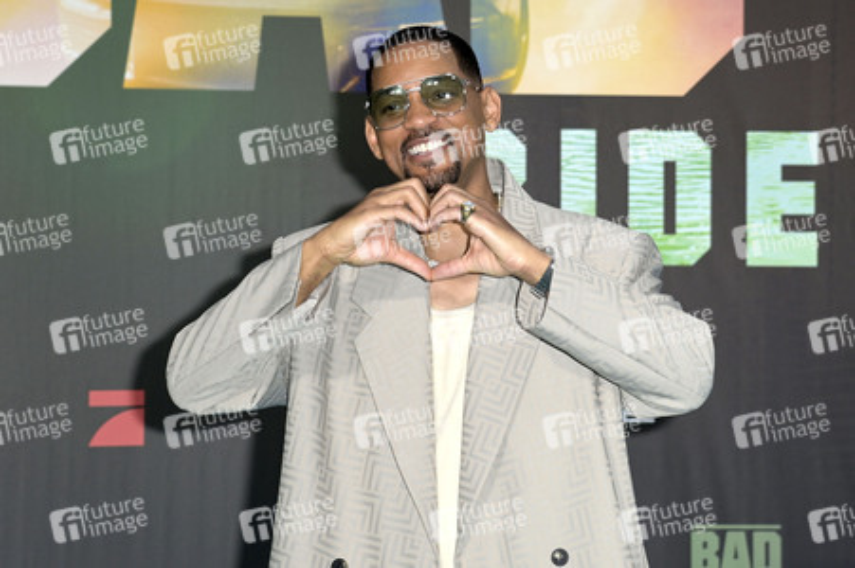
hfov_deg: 17.1
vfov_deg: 11.4
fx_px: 2848
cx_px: 428
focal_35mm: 120
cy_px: 284
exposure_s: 1/250
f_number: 5.6
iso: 320
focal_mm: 120
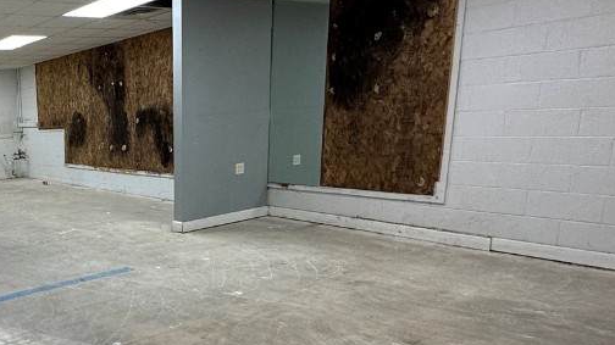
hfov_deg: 51.5
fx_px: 505
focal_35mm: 31
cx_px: 13
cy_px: 222
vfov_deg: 37.4
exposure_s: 1/120
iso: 125
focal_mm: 2.22
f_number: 2.2
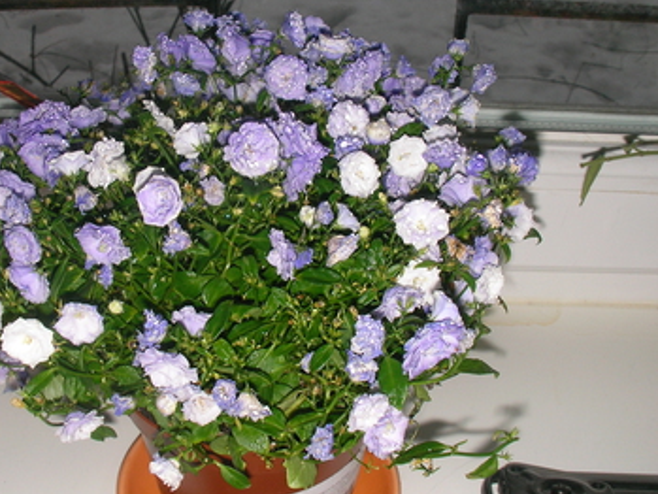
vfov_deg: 29.7
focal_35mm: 49
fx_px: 932
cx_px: 256
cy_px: 230
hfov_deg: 38.7
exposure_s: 1/40
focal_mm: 6.3
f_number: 5.6
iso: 50
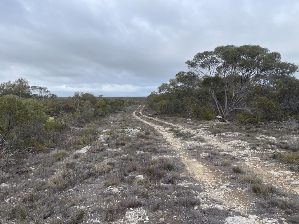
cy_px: 112
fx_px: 225
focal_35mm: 26
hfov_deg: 67.3
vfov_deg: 53.1
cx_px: 150
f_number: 1.6
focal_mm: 4.2
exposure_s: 1/1618
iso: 32
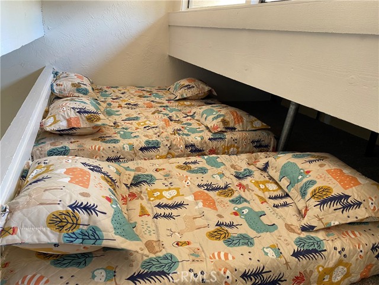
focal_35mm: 26
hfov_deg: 67.3
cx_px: 190
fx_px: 285
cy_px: 142
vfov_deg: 53.1
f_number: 1.8
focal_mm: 4.25
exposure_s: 1/82
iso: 125
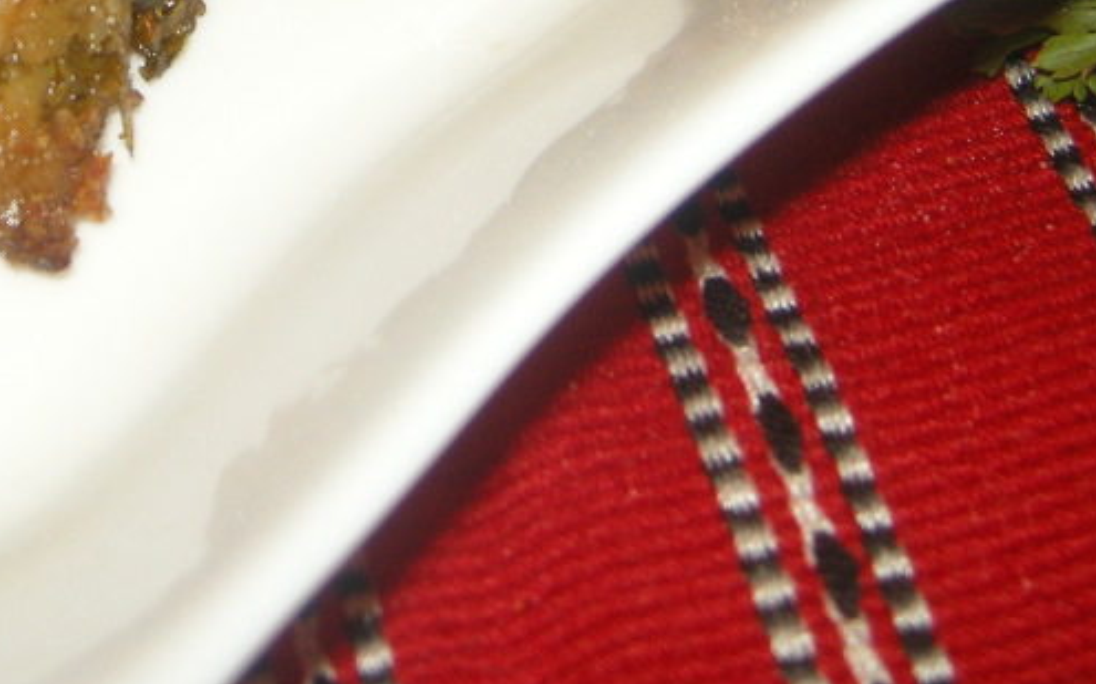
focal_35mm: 96
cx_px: 259
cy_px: -268
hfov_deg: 21.4
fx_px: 2867
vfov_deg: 13.0
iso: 64
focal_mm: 7.5
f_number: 2.7
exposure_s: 1/60
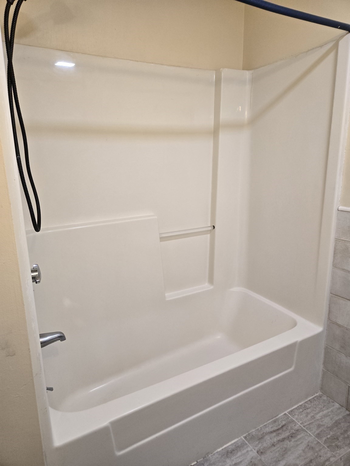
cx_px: 175
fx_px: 310
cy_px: 233
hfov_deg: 58.9
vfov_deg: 73.9
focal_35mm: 23
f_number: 1.8
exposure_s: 1/120
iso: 200
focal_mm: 5.4
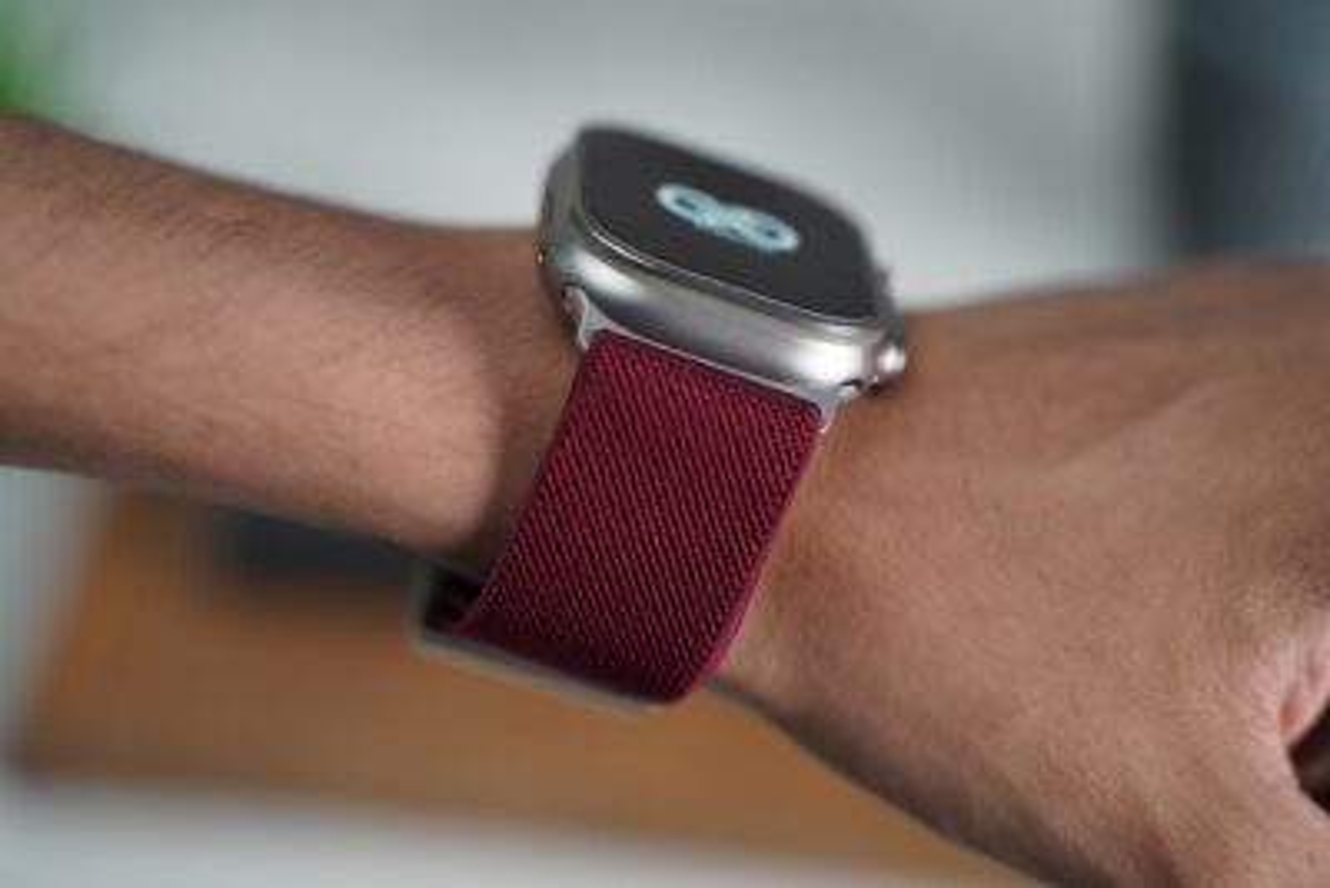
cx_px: 665
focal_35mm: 62
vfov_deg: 21.9
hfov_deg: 32.4
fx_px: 2291
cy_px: 444
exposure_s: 1/200
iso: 2000
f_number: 2.8
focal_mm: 62
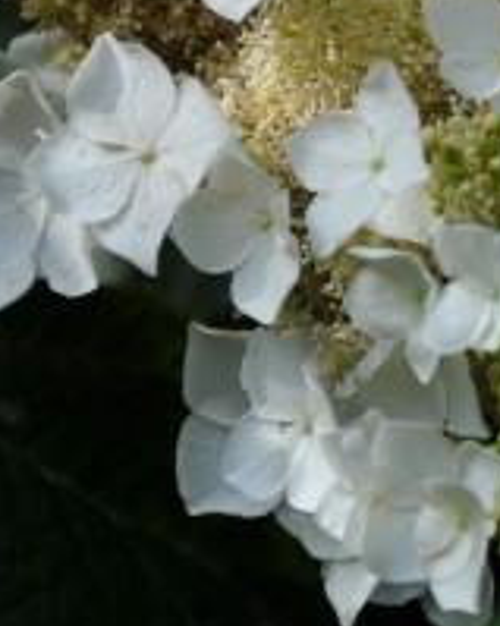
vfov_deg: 1.9
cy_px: 88
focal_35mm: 1024
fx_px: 18956
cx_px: 624
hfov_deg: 1.5
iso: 200
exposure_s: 1/640
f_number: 6.3
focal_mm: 200
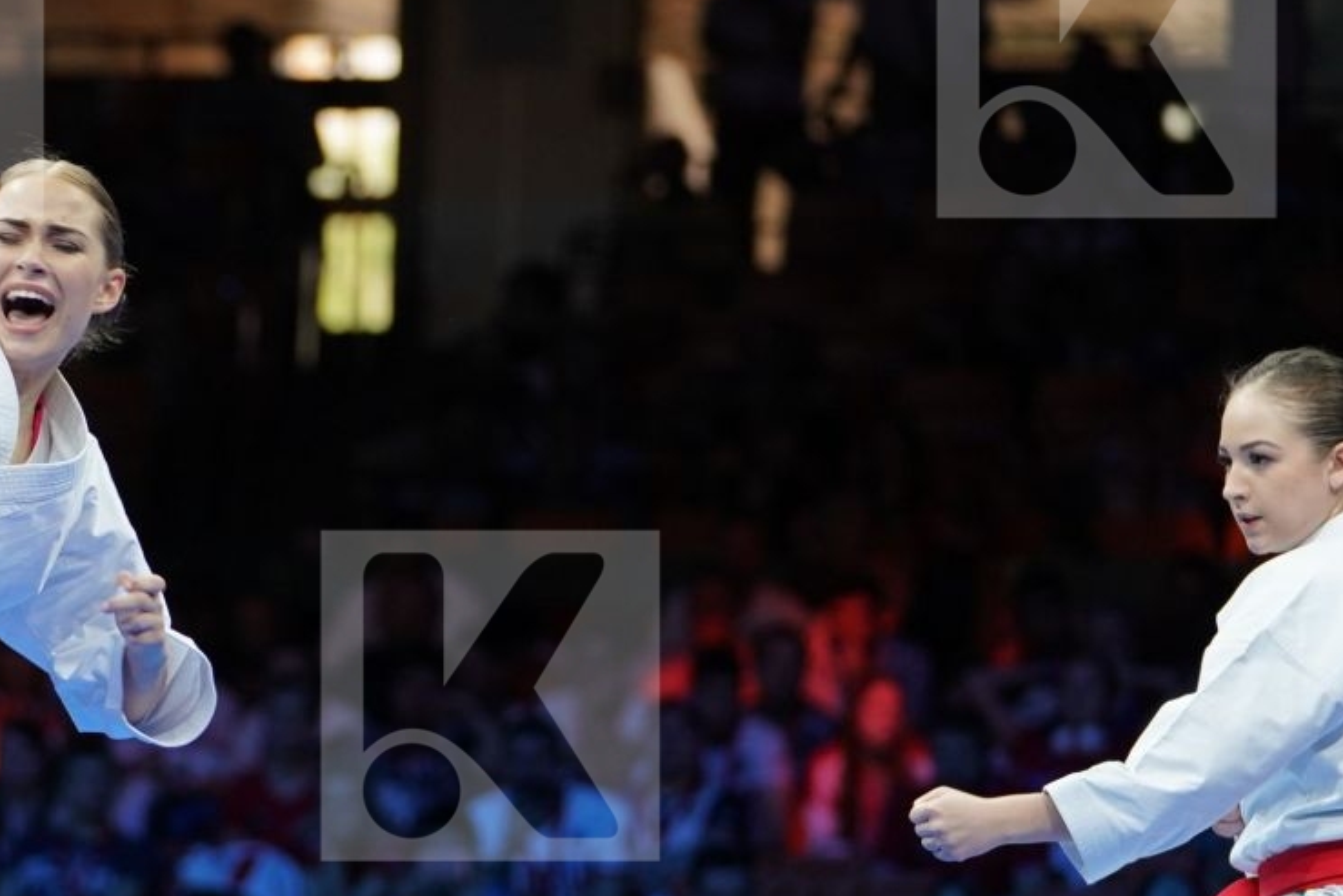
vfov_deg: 4.6
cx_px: -125
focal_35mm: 297
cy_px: 696
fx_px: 11081
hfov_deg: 6.9
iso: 800
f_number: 2.8
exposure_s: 1/500
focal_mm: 122
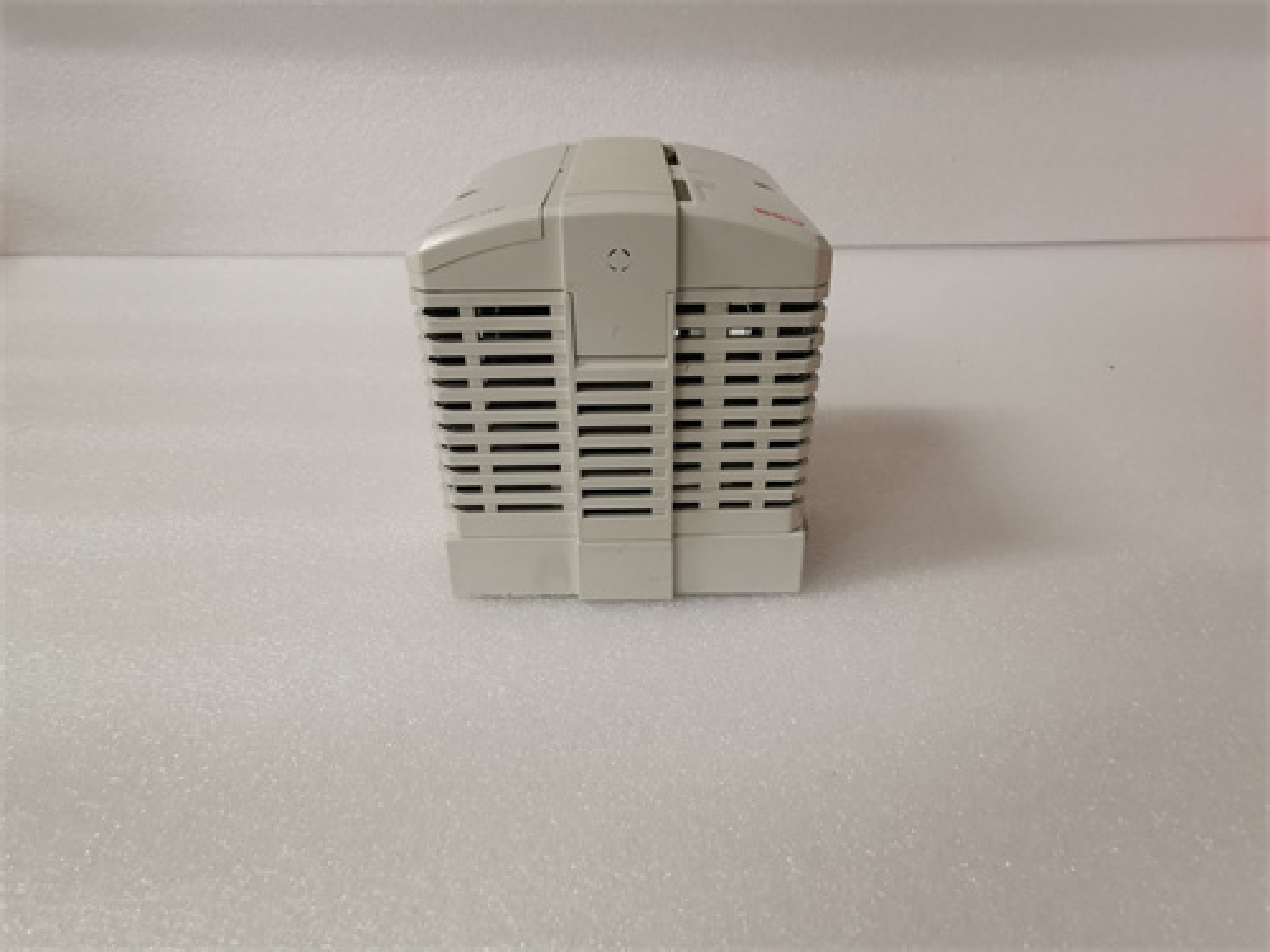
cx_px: 635
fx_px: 770
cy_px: 476
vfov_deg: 63.4
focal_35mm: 21
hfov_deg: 79.0
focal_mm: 3.95
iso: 160
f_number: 2.2
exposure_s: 1/36
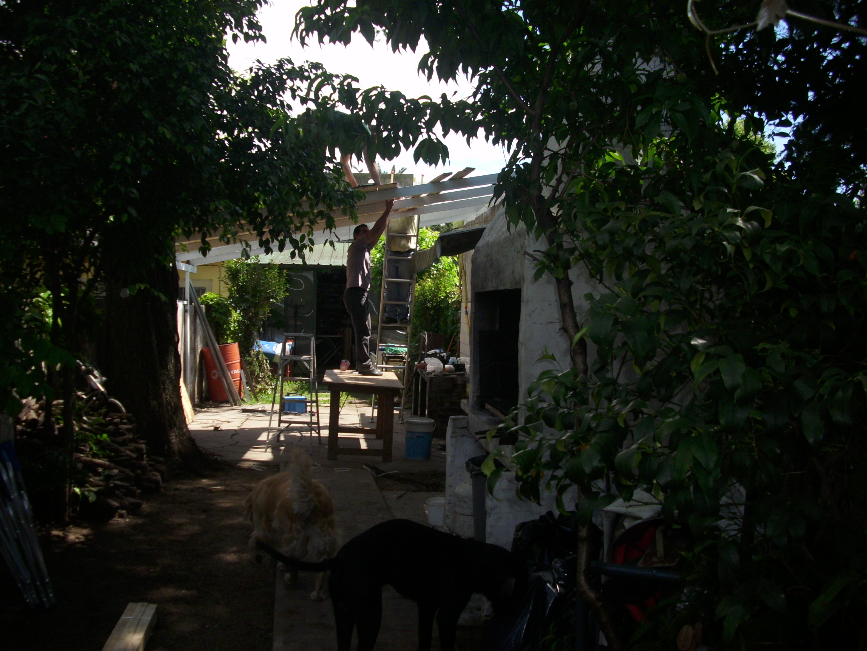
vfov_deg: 44.2
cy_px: 318
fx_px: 802
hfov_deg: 56.8
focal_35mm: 32
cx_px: 424
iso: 50
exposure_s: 1/200
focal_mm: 6.2
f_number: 5.6
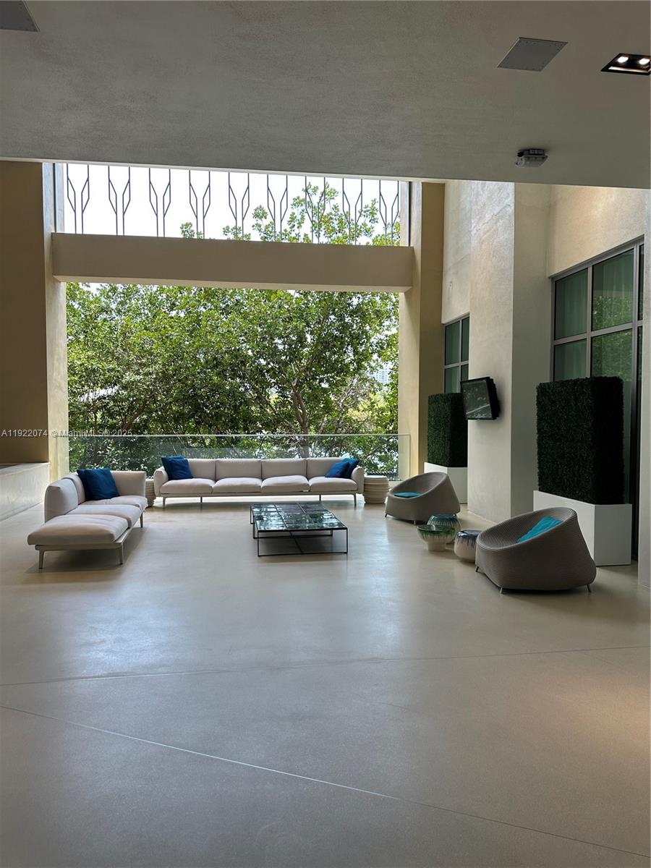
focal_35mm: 24
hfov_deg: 56.8
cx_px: 326
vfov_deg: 71.6
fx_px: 602
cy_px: 434
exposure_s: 1/473
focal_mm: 6.86
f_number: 1.78
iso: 80
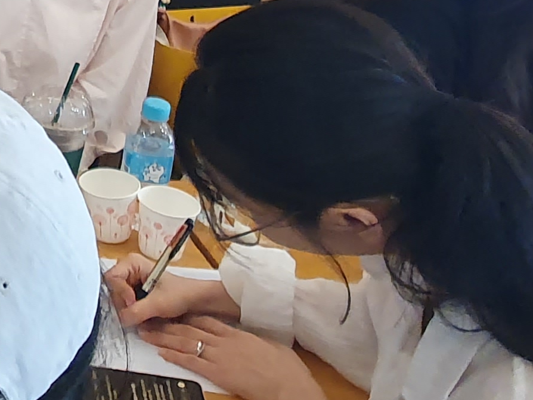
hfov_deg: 22.3
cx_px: -323
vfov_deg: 20.3
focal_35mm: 67
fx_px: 1032
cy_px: -104
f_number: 2.2
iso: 250
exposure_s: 1/60
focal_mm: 1.8
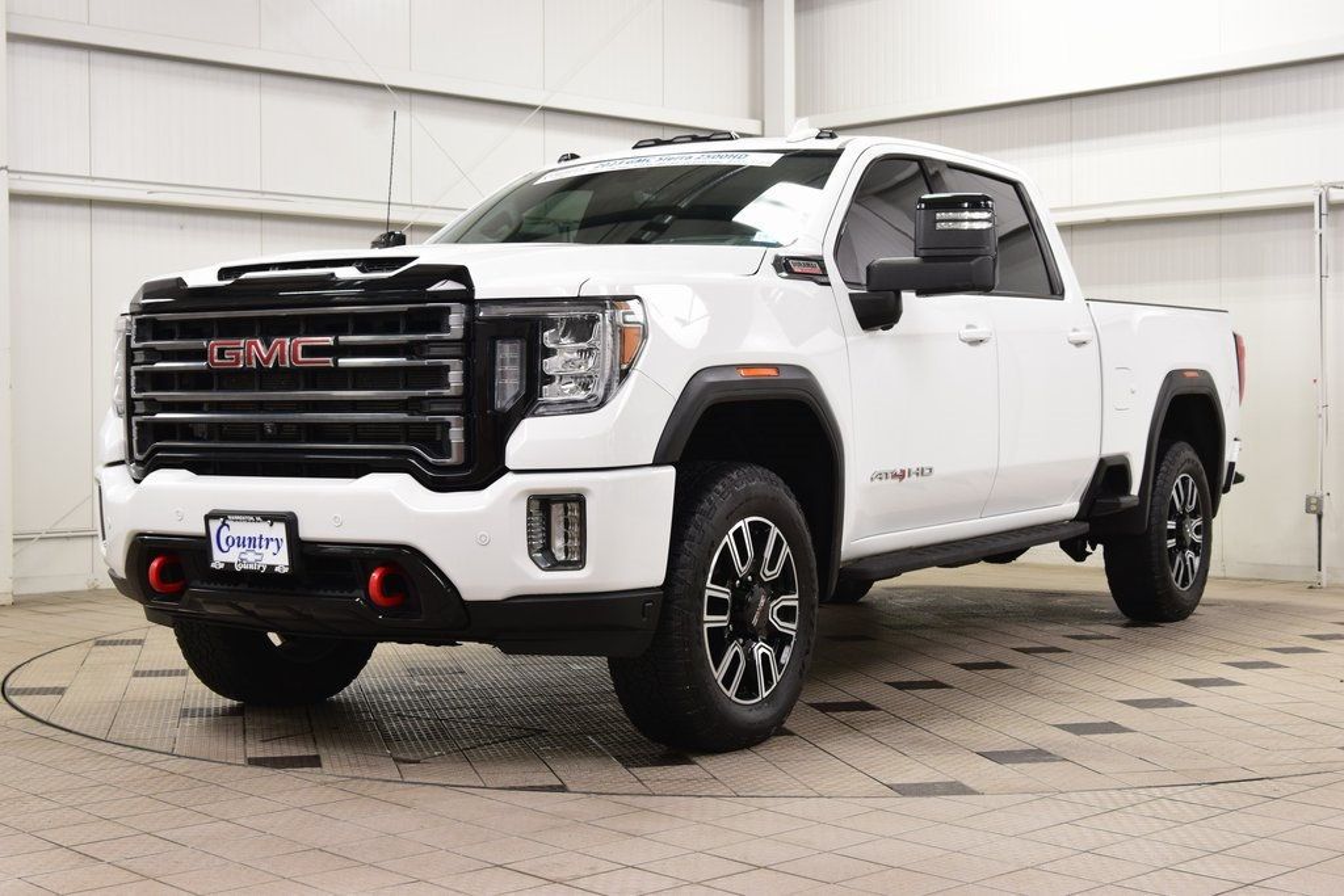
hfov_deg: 37.8
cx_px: 672
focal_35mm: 52
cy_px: 448
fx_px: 1960
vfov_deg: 25.8
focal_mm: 35
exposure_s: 1/30
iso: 800
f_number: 7.1
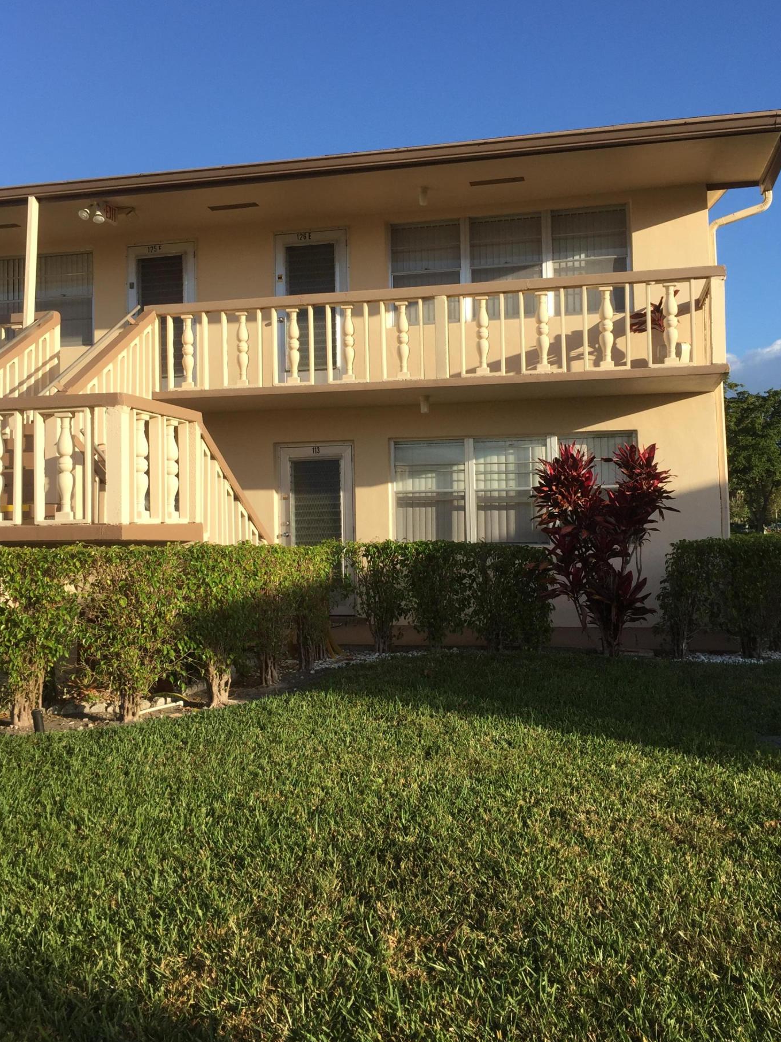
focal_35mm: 32
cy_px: 470
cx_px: 383
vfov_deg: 56.7
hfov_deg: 44.1
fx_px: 963
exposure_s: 1/1412
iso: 32
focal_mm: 4.15
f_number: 2.2
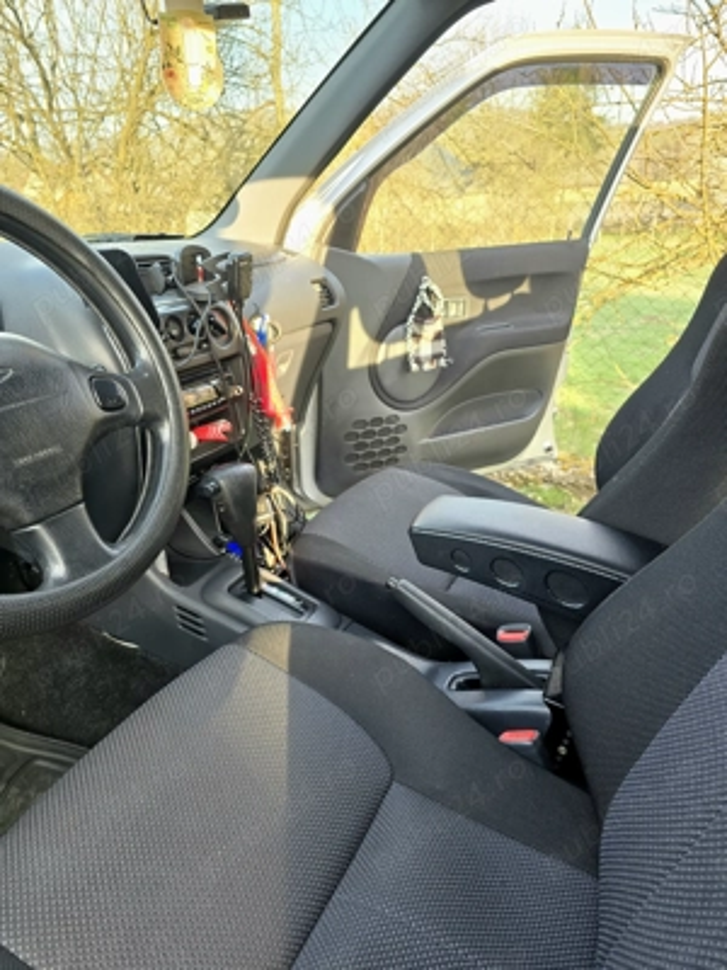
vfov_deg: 73.9
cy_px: 485
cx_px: 364
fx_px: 644
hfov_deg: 58.9
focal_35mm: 23
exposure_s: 1/182
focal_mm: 6.3
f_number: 1.7
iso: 100
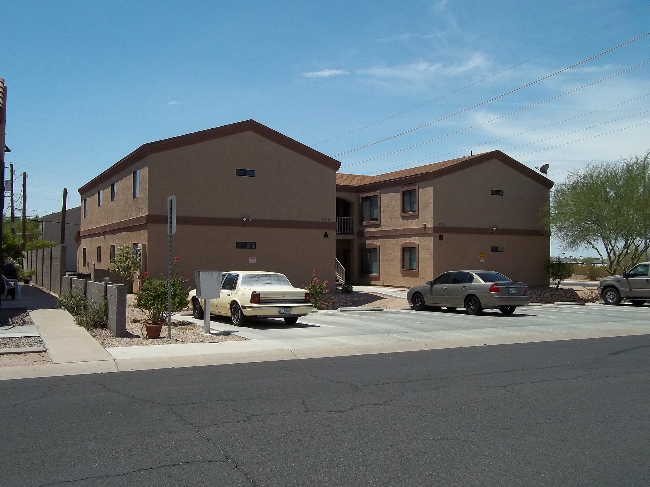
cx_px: 325
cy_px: 244
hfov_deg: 56.8
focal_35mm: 32
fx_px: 601
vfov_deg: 44.2
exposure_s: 1/800
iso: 80
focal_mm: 5.7
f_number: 5.5
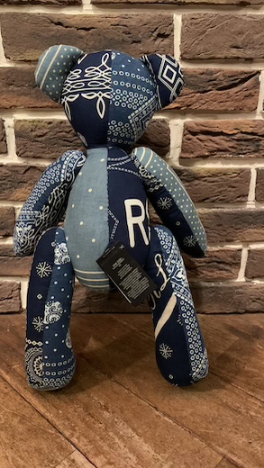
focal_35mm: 29
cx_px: 121
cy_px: 231
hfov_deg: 40.2
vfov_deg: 66.0
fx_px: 360
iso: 640
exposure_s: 1/24
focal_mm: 4.25
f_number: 1.8
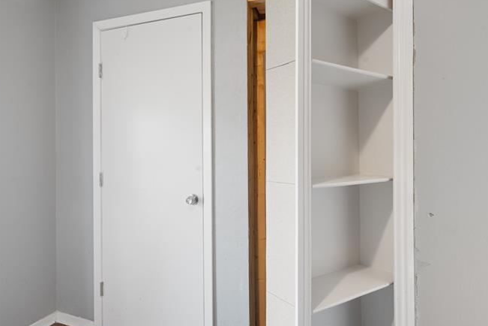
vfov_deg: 56.9
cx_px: 217
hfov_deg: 78.3
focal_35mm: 22
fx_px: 298
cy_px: 192
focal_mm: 14
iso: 160
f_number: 10
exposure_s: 10
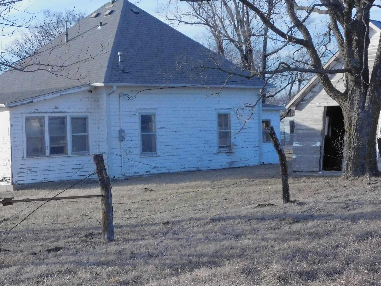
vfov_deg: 20.4
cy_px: 178
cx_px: 155
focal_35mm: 72
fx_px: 792
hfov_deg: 27.0
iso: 800
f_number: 7.6
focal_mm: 9
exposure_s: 1/640
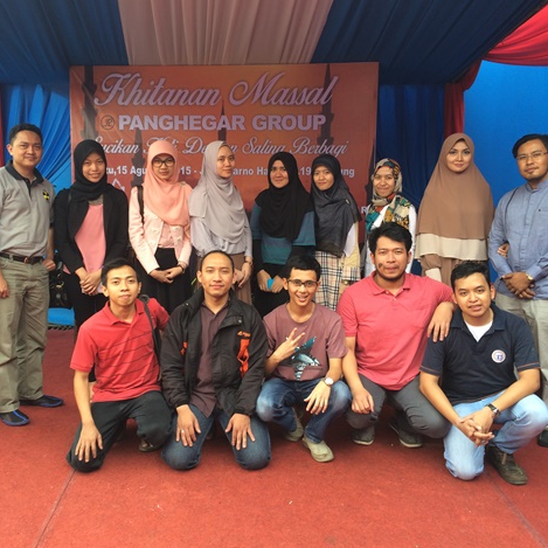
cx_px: 236
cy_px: 271
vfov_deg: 47.2
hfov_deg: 47.1
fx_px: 627
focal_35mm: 35
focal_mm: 4.15
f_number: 2.2
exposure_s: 1/60
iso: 32
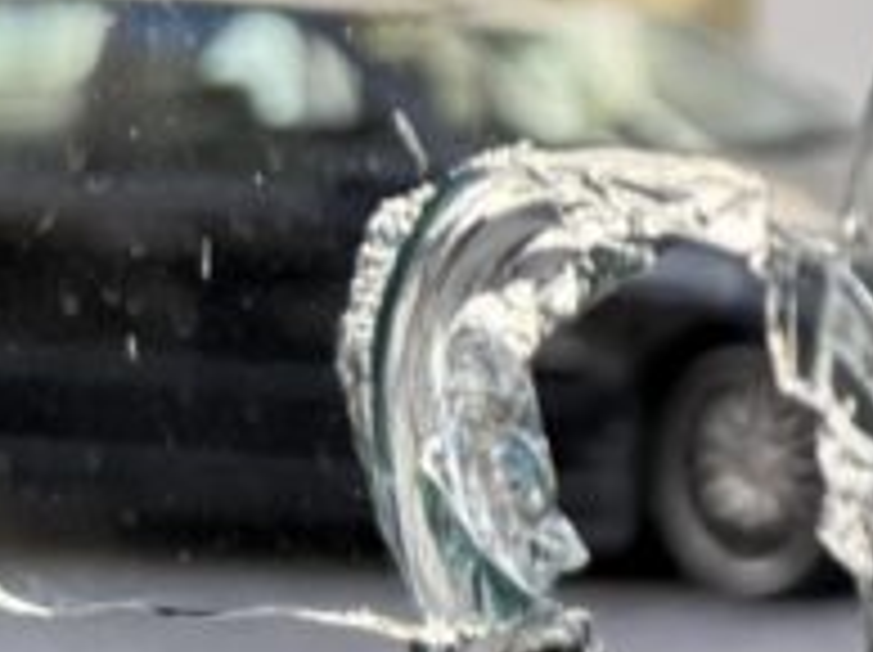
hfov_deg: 12.8
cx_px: 1930
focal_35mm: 127
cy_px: -45
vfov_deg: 11.5
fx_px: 3199
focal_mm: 6.76
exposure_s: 1/1437
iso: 100
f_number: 1.78
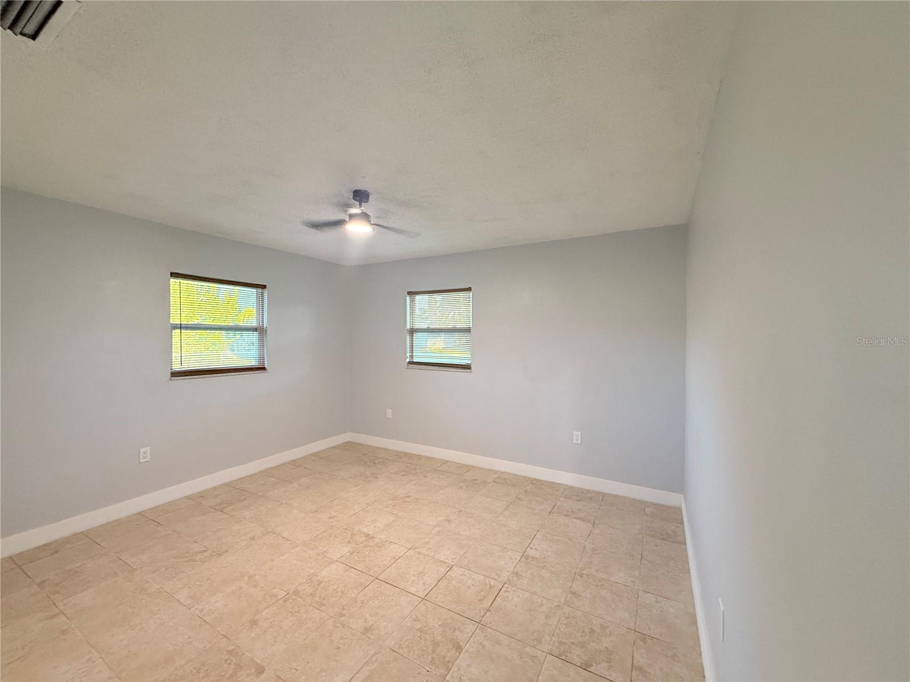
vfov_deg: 85.7
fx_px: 368
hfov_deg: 102.1
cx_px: 455
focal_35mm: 14
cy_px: 341
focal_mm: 2.22
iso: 400
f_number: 2.2
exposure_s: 1/60
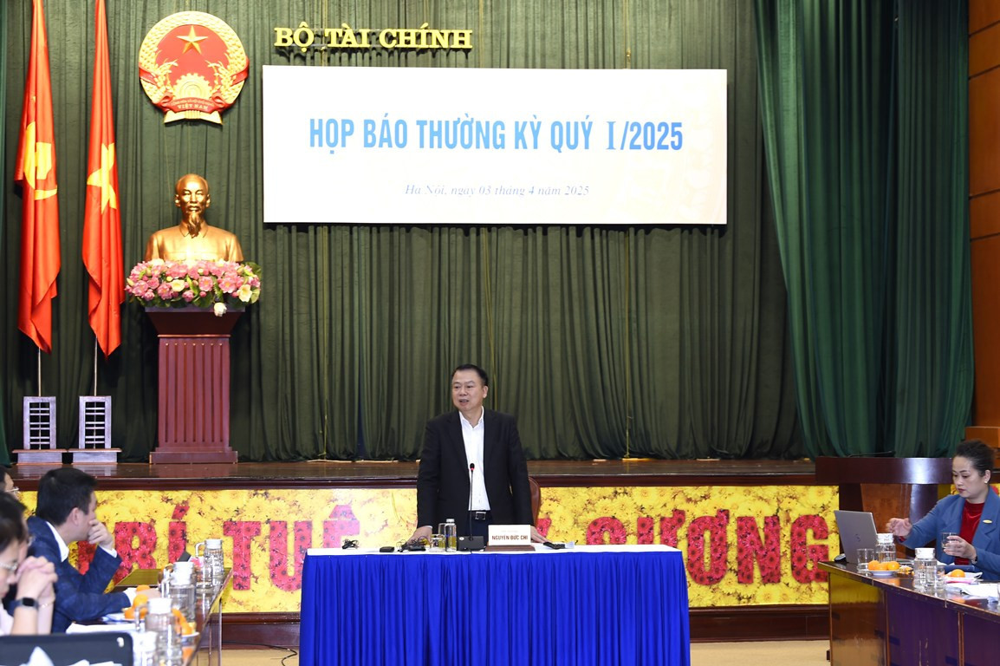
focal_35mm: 86
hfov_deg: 23.7
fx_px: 2387
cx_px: 500
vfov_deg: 15.9
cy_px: 333
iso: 1000
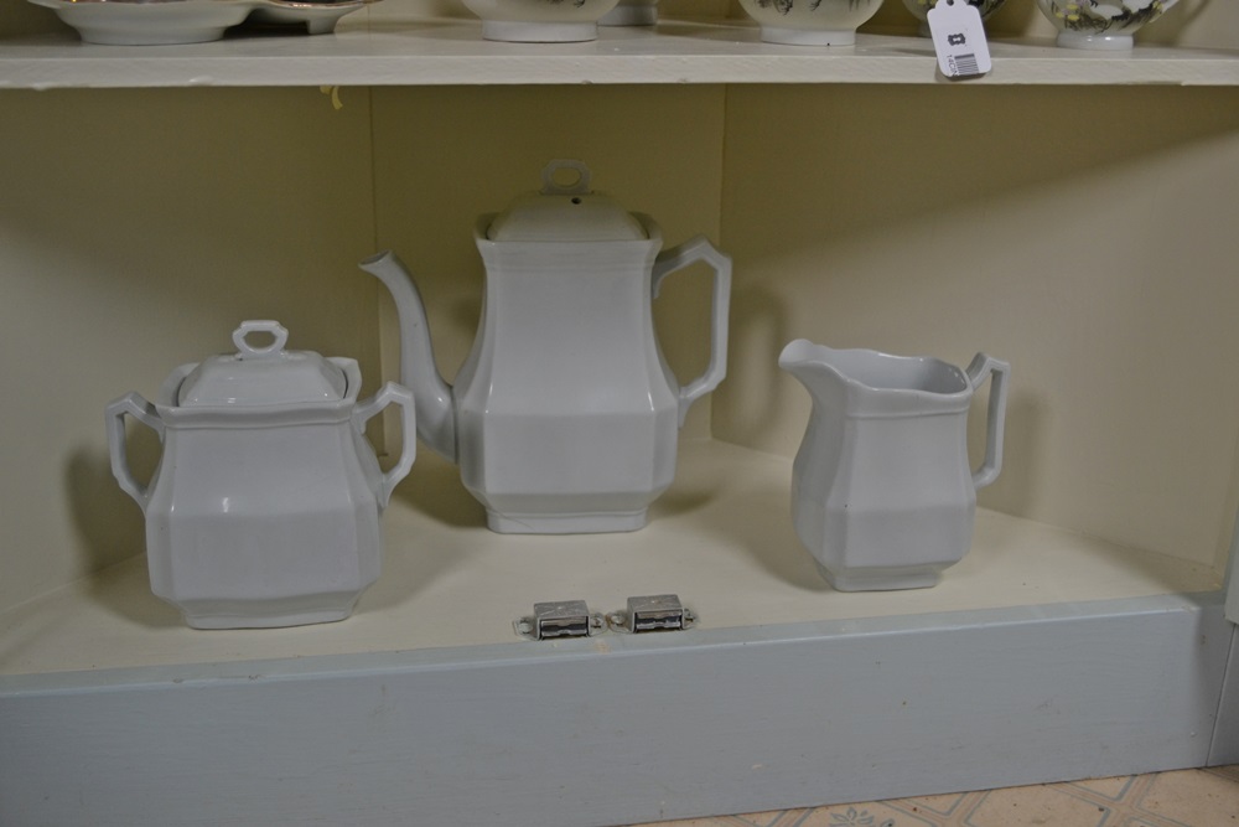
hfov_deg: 53.1
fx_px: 1239
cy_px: 414
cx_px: 620
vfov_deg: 36.9
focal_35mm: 36
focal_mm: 24
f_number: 4
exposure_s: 1/30
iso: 400
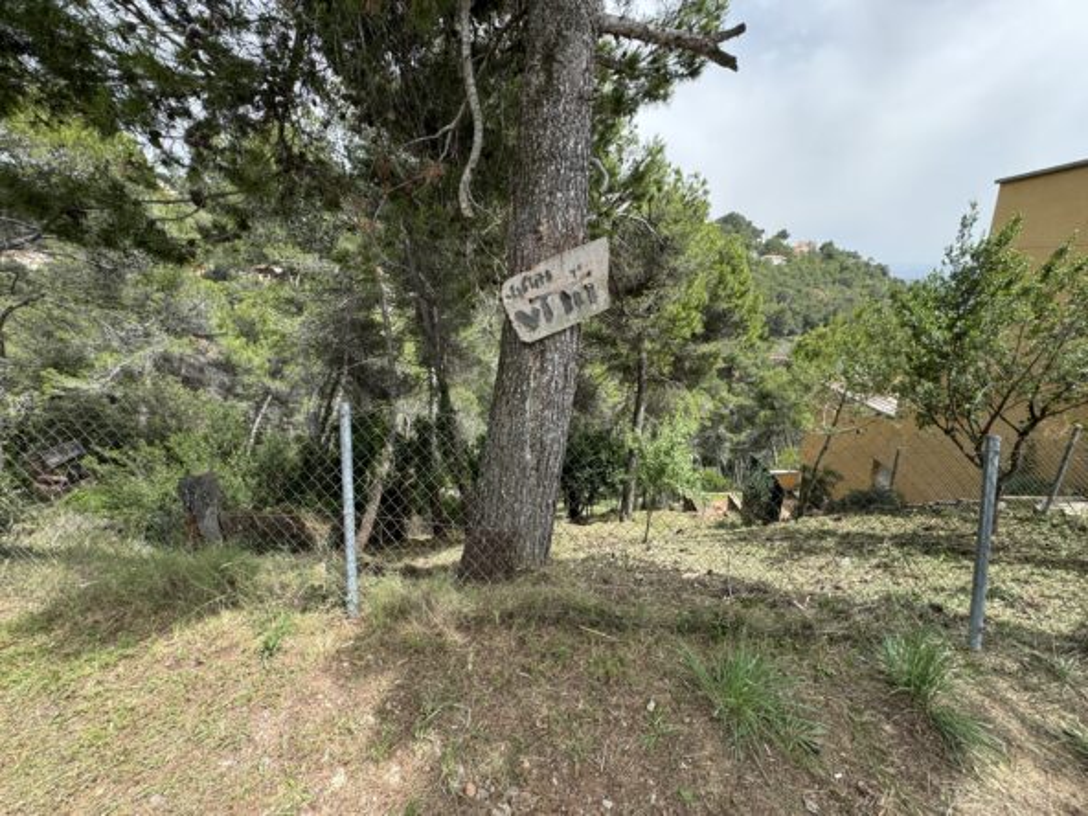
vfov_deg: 85.7
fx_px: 440
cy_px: 408
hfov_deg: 102.1
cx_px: 544
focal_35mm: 14
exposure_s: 1/492
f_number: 2.2
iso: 50
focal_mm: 2.22
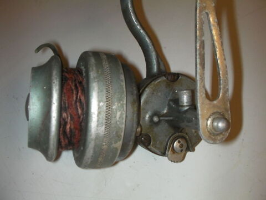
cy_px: 100
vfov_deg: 37.7
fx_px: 292
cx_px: 133
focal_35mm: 38
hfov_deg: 49.0
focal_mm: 6.3
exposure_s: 1/30
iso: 200
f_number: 5.6
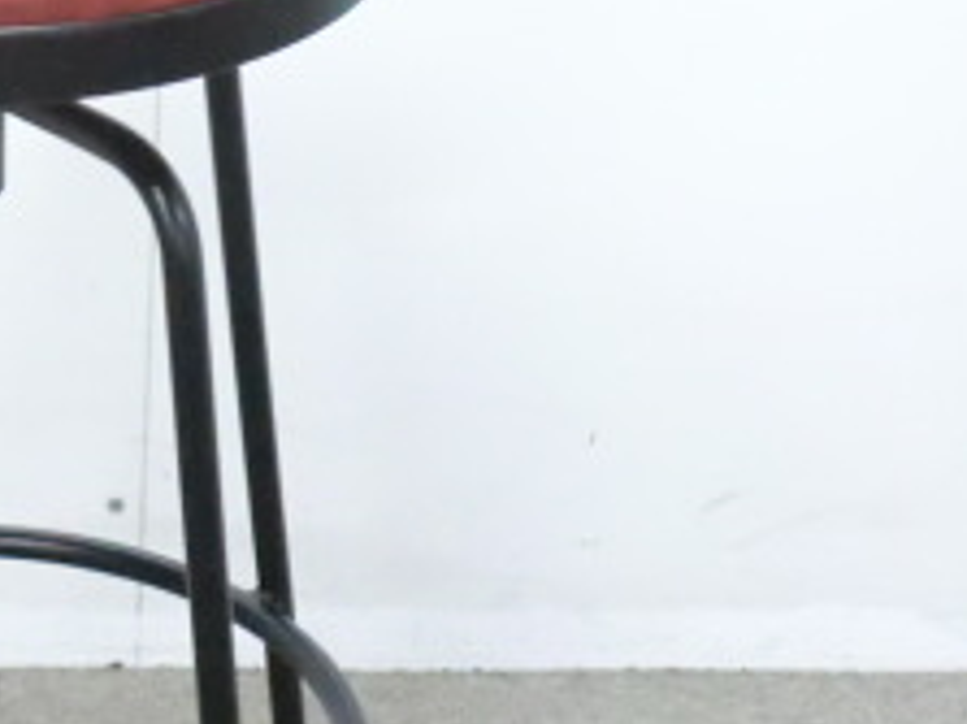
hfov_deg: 14.8
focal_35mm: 129
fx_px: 3602
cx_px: -147
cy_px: 568
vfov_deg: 11.4
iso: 800
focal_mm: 8.2
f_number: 4.3
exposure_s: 1/25
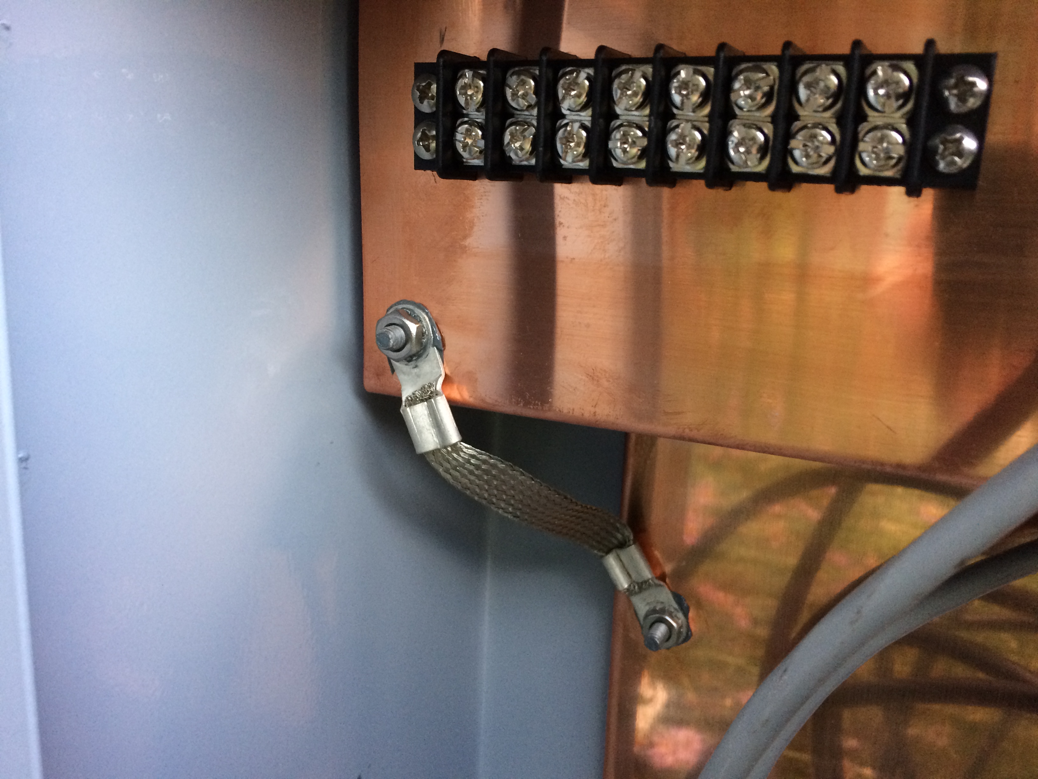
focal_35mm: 29
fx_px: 870
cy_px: 390
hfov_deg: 61.7
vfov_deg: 48.2
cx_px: 519
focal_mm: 4.15
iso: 160
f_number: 2.2
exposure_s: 1/30
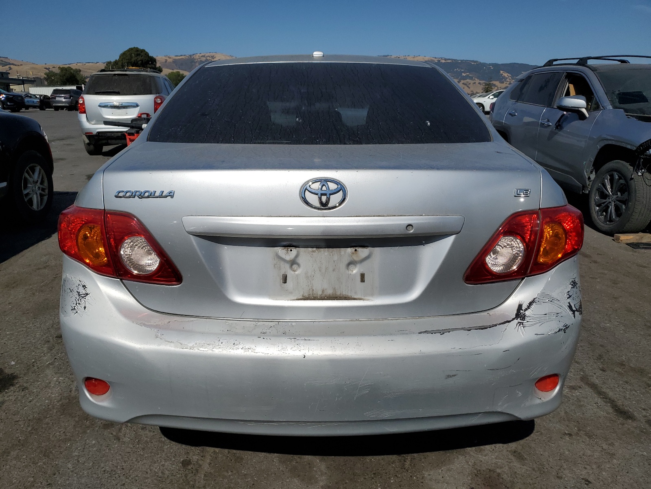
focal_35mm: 26
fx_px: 489
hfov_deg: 67.3
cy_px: 244
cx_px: 326
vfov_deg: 53.1
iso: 50
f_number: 1.5
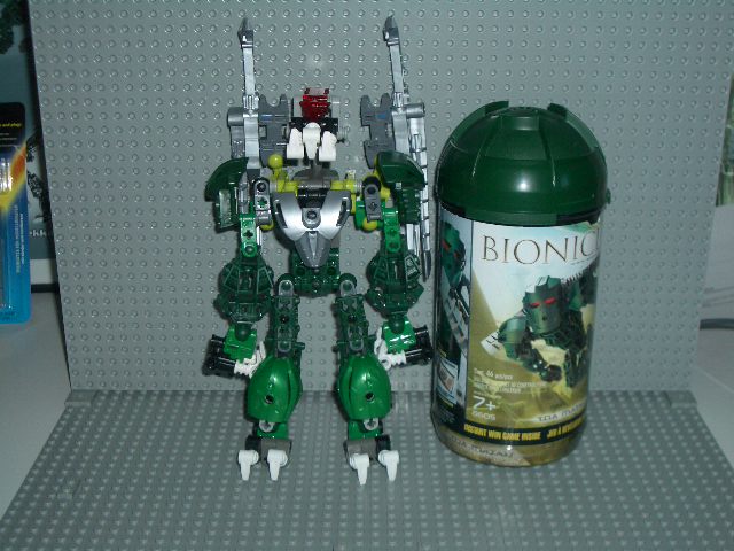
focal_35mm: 49
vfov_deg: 29.7
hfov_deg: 38.9
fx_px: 1039
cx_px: 367
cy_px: 276
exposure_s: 1/60
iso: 100
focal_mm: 8.2
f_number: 3.1
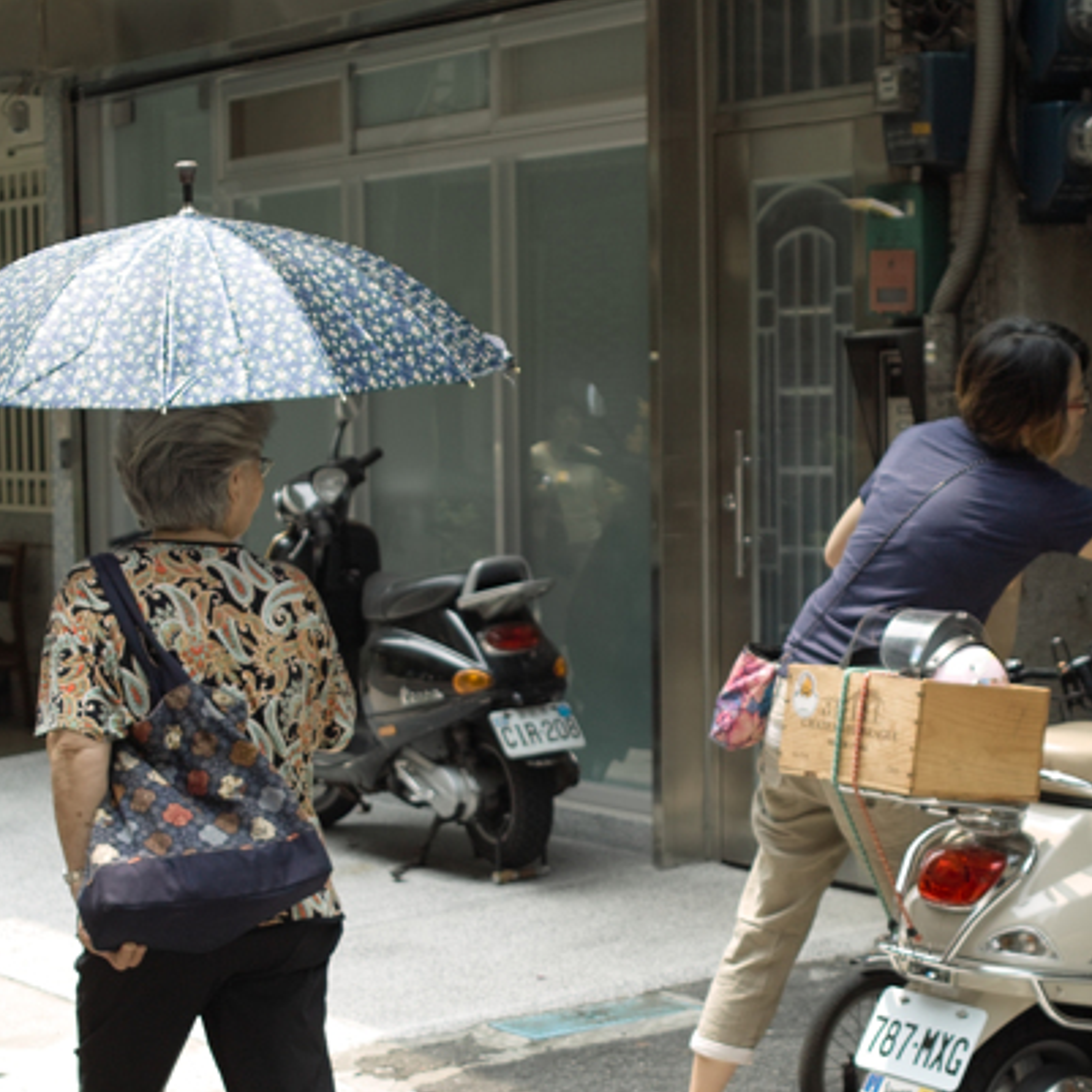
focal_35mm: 89
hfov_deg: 19.5
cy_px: 847
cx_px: 594
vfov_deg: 19.3
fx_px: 3176
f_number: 2.8
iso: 100
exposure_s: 1/250
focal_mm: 24.2
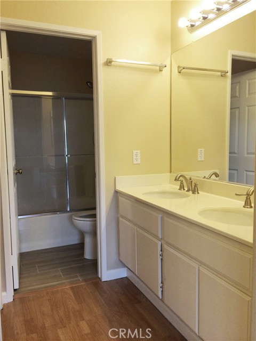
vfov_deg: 61.7
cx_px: 128
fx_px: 286
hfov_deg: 48.2
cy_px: 170
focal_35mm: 29
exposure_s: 1/60
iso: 50
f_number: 2.2
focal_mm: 4.15
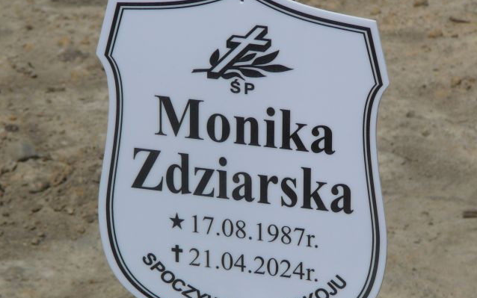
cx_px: 238
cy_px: 172
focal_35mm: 217
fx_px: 2821
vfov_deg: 6.1
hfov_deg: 9.7
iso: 80
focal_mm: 30.3
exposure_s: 1/800
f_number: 7.1
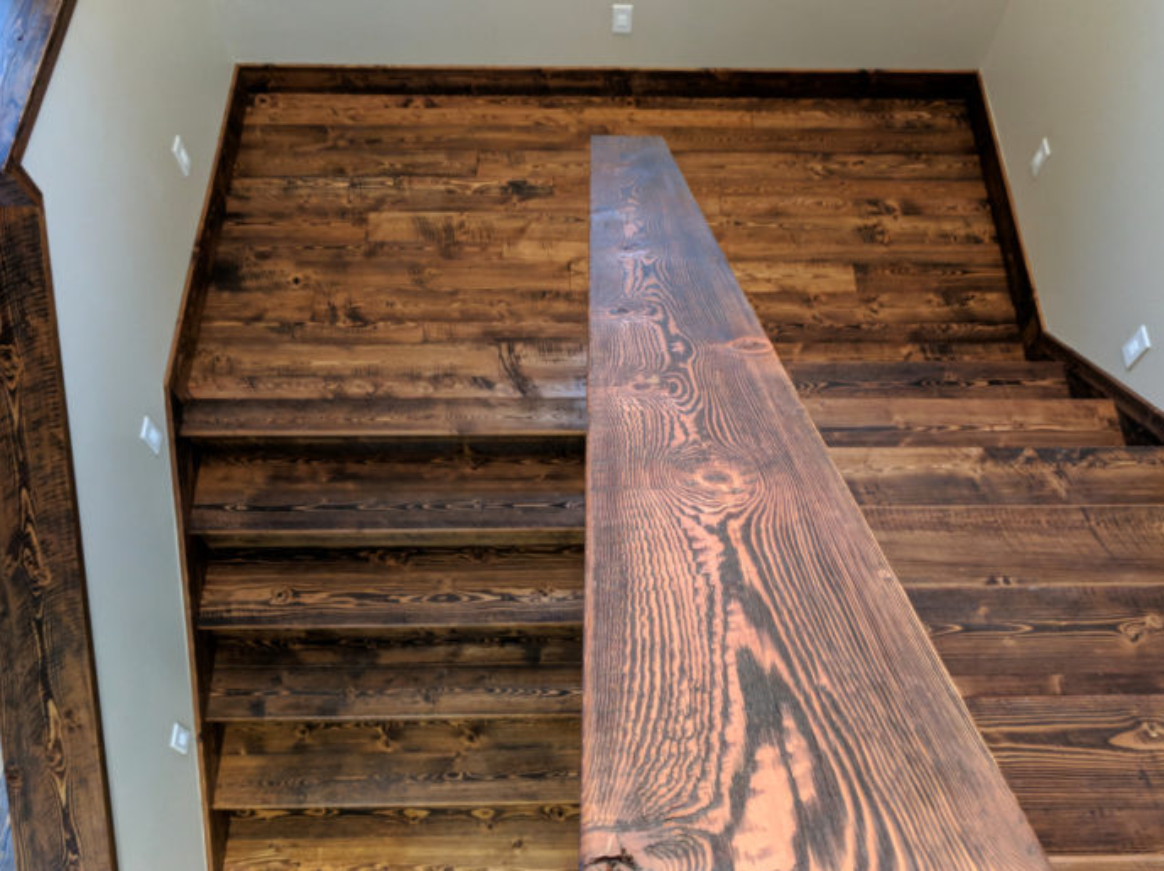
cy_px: 459
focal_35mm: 29
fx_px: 975
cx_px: 620
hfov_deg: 61.6
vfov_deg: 48.2
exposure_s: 1/30
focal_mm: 4.67
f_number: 2
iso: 670
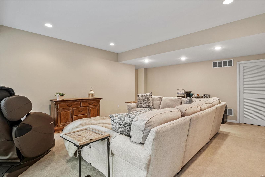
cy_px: 88
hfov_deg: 90.0
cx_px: 132
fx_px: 132
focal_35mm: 18
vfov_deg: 67.4
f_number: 10
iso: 400
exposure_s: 1/3
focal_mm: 9
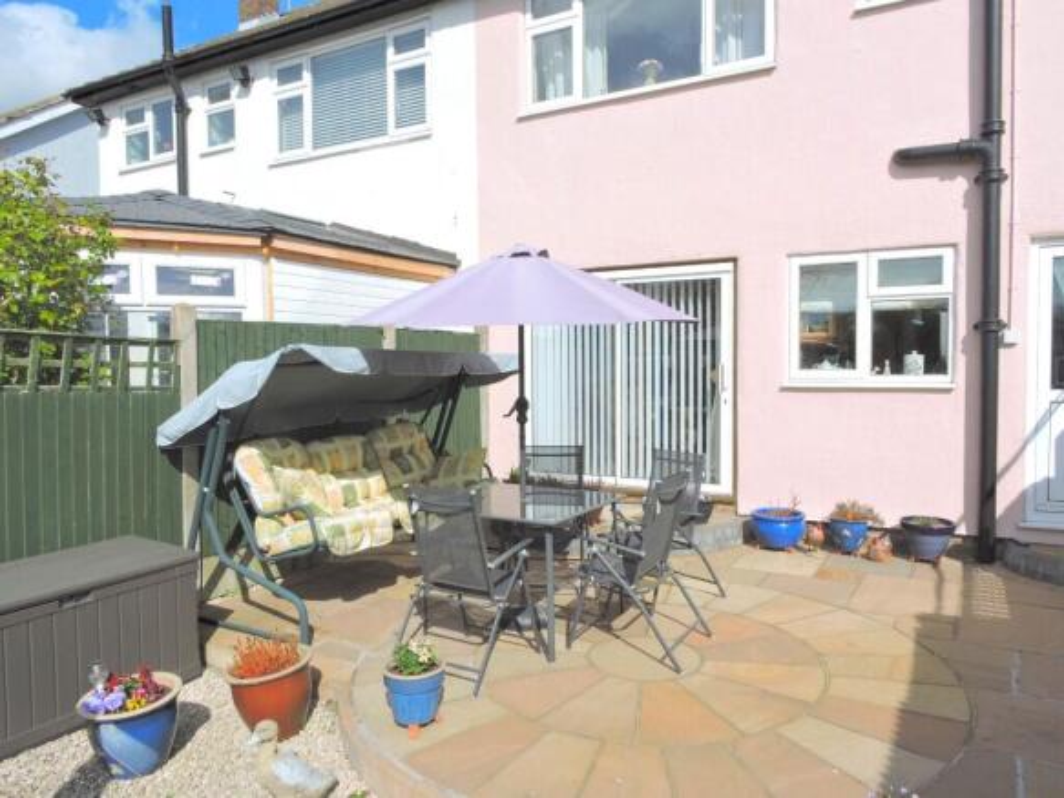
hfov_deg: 71.6
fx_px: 738
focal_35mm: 24
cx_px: 532
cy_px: 399
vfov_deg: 56.8
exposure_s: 1/1250
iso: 100
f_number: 4.2
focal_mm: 4.3
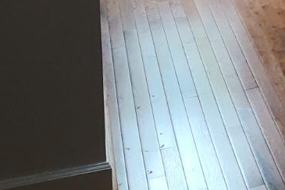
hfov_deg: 16.8
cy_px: -244
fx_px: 847
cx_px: 465
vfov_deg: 11.0
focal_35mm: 107
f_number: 1.5
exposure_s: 1/120
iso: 100
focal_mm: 4.23
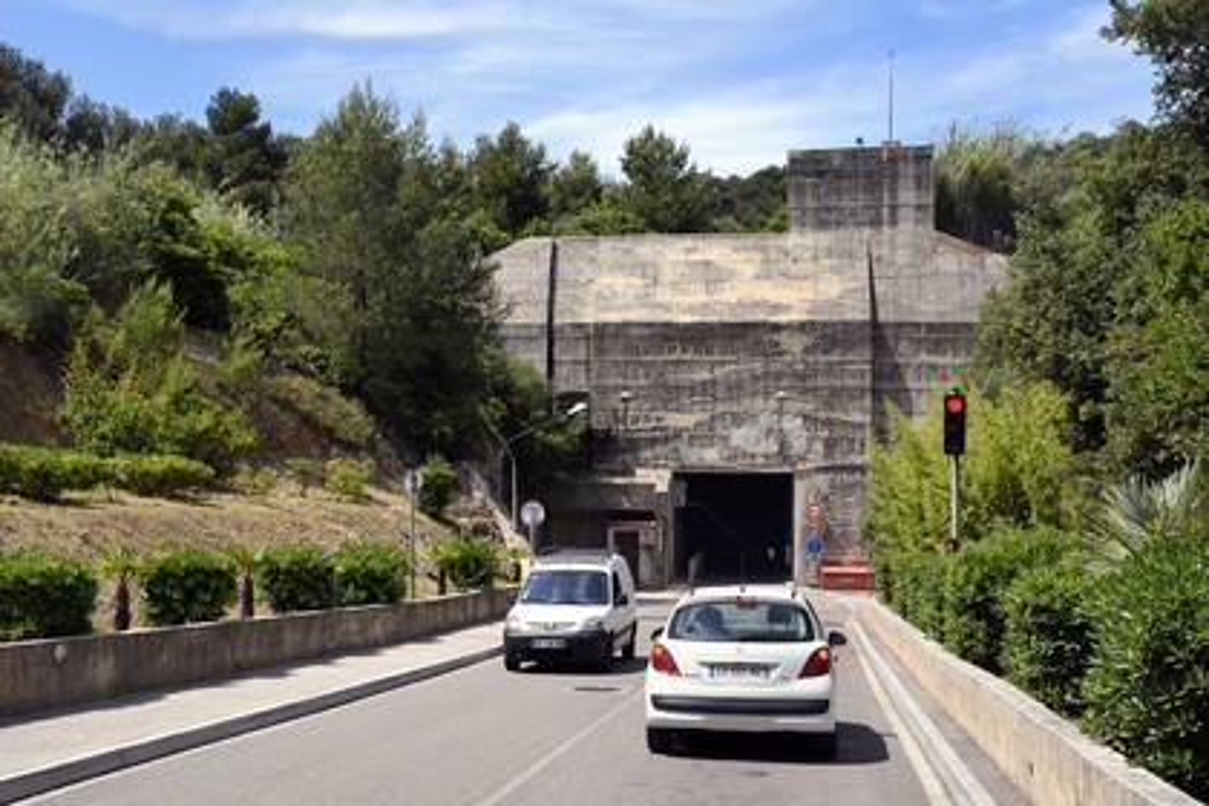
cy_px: 403
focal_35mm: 46
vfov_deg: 29.2
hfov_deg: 42.7
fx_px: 1545
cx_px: 604
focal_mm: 46
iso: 200
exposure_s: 1/250
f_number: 11
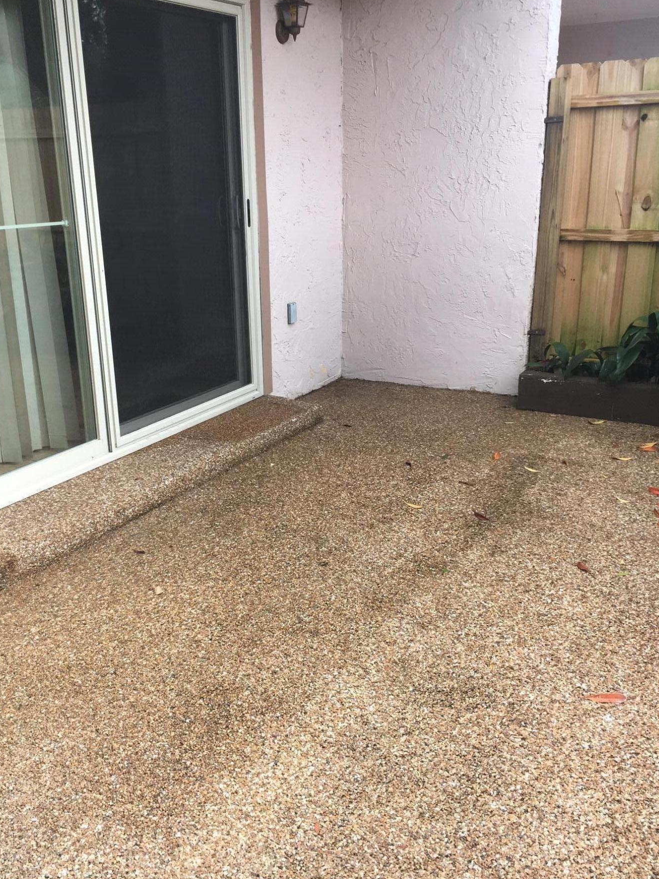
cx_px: 291
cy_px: 436
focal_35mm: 33
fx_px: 838
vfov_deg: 55.4
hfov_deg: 42.9
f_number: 2.2
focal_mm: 4.15
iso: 40
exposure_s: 1/120
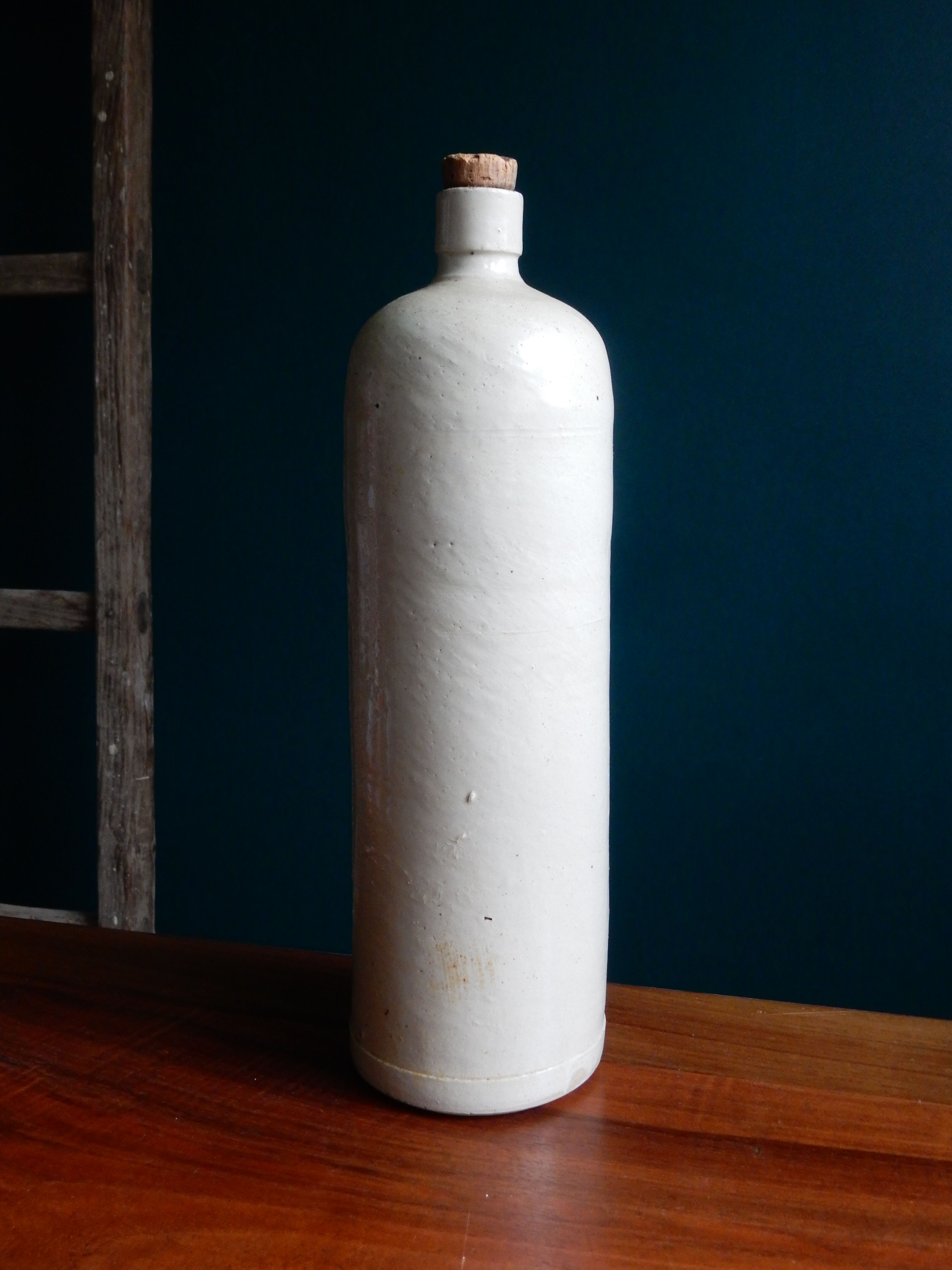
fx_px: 1320
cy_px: 635
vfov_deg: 51.4
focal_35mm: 36
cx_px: 476
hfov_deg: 39.7
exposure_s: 1/8
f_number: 4
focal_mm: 6.4
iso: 400
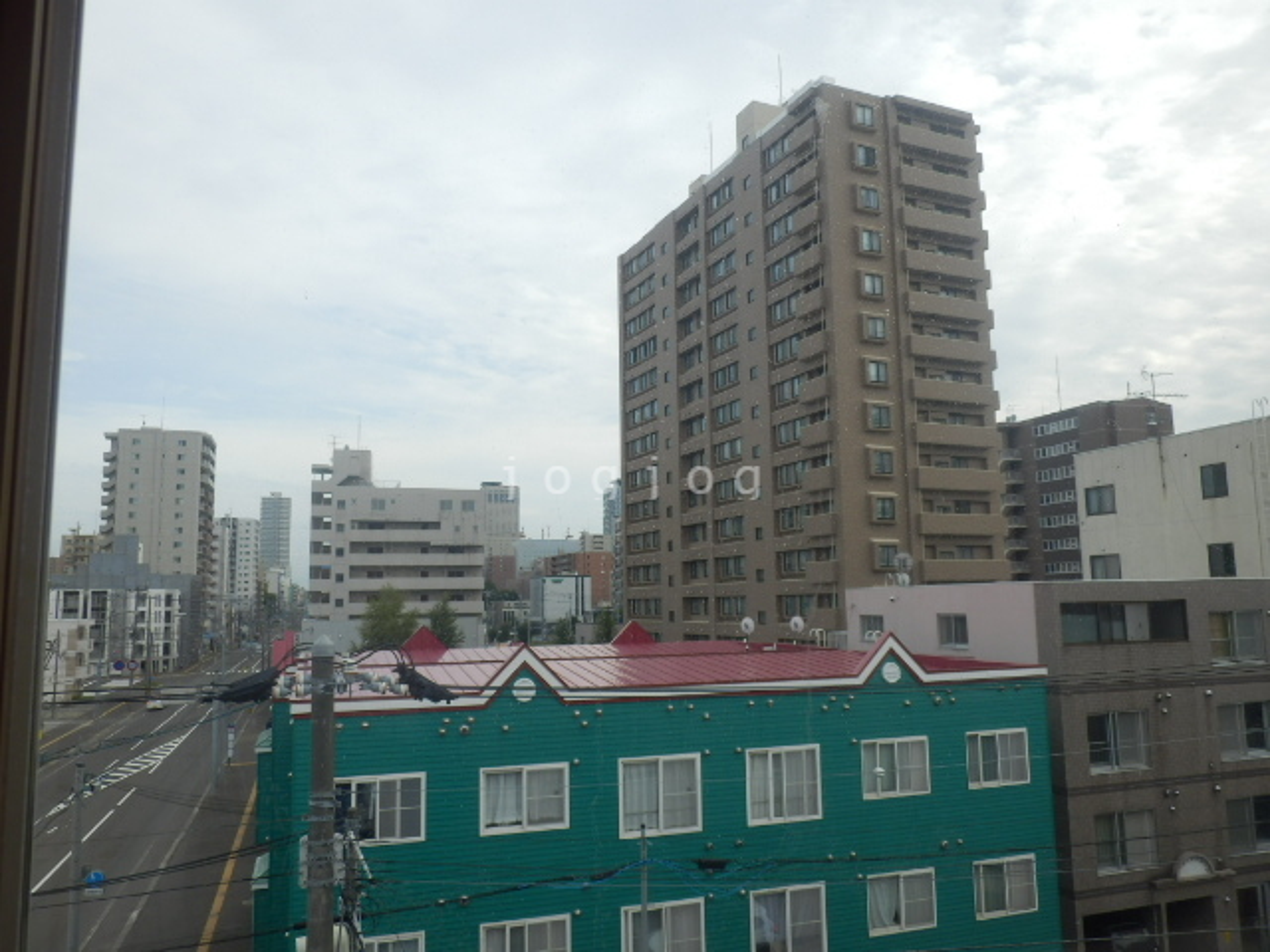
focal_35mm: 30
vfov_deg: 46.8
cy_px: 476
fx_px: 1101
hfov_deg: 60.0
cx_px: 635
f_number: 3.5
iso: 80
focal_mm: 5.3
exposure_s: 1/640
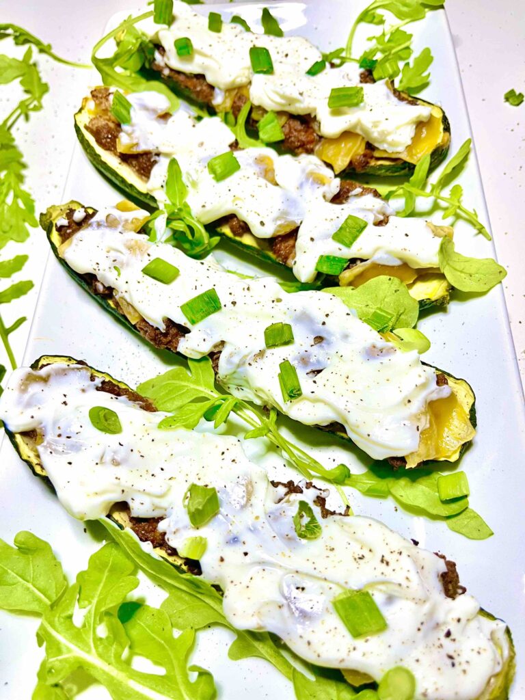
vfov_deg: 67.3
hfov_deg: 53.1
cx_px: 262
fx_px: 526
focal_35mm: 26
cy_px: 350
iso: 80
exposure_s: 1/60
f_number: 1.6
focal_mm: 5.1
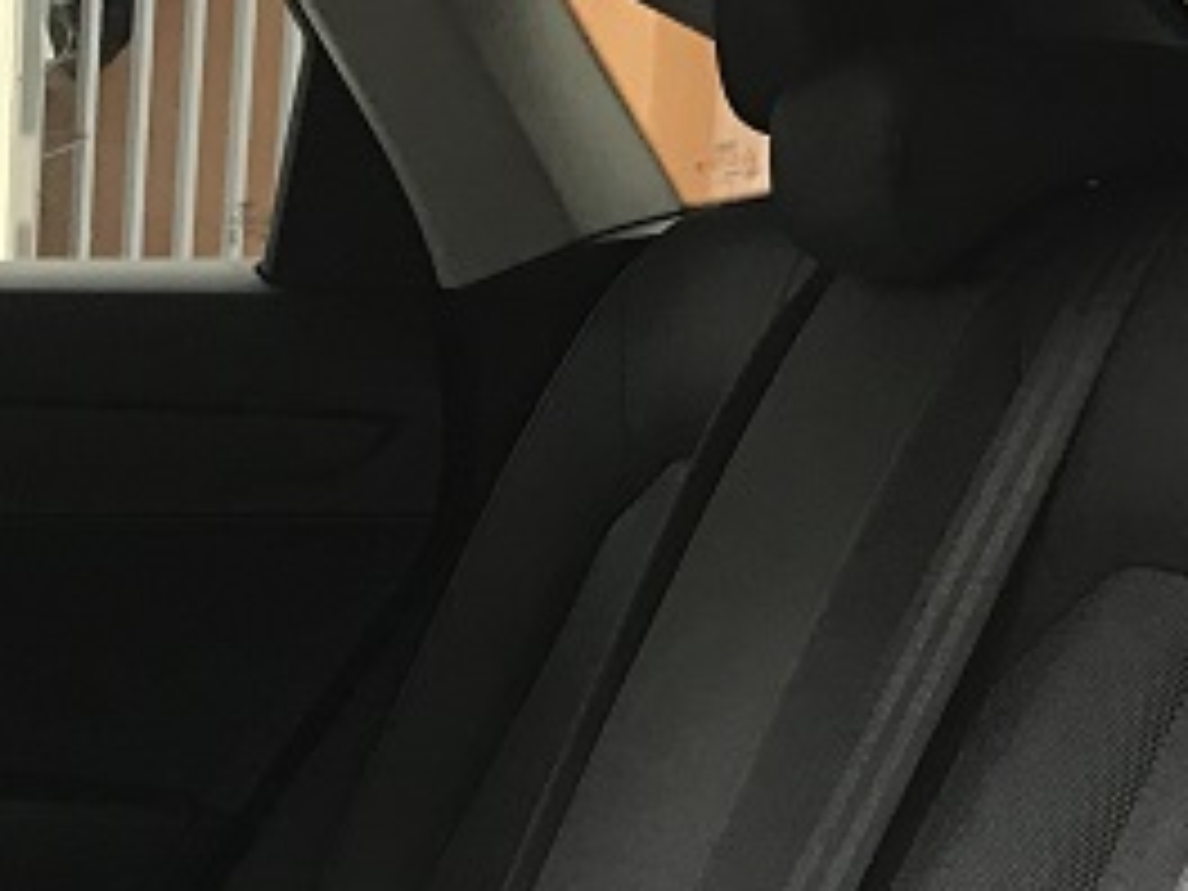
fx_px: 3672
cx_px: 36
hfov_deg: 18.0
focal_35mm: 107
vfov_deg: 13.3
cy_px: 1192
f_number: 1.8
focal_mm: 3.99
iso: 25
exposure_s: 1/33
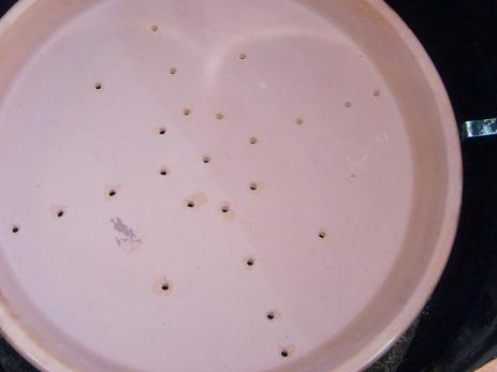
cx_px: 234
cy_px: 70
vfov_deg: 21.3
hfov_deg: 28.6
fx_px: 976
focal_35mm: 68
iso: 100
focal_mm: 5.8
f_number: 2.8
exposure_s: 1/45
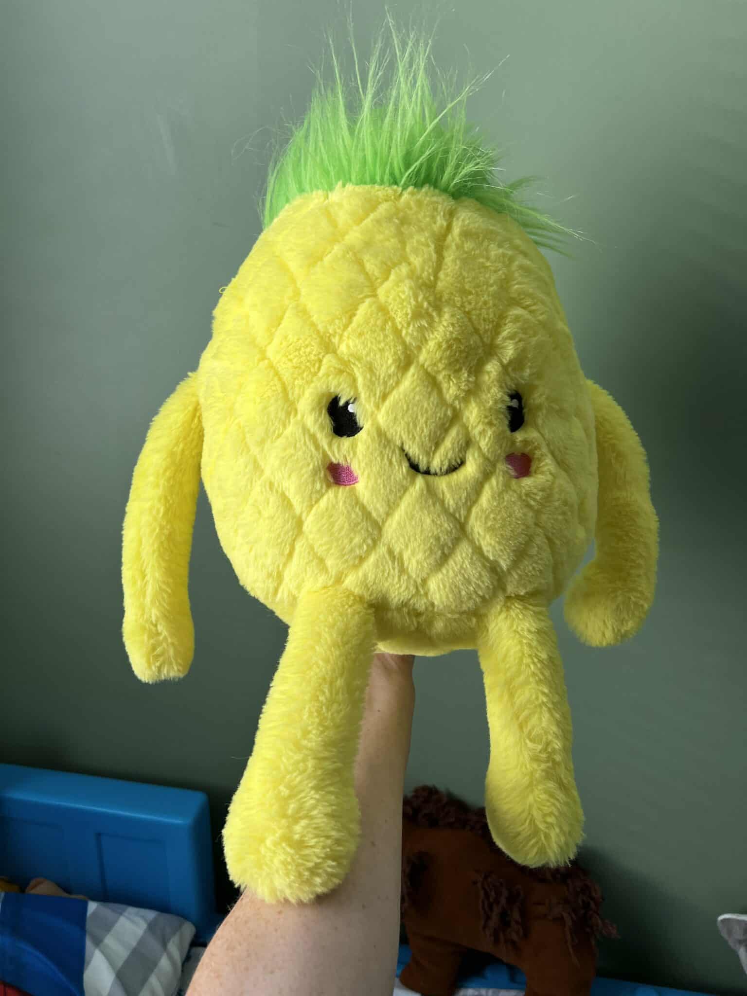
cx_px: 374
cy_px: 498
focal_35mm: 26
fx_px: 748
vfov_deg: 67.3
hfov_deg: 53.1
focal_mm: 5.7
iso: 64
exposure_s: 1/121
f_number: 1.5
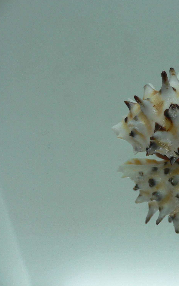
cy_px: 142
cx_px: 167
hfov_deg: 24.9
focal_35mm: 50
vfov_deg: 40.3
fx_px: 390
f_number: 2.8
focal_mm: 4.6
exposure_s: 1/80
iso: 80
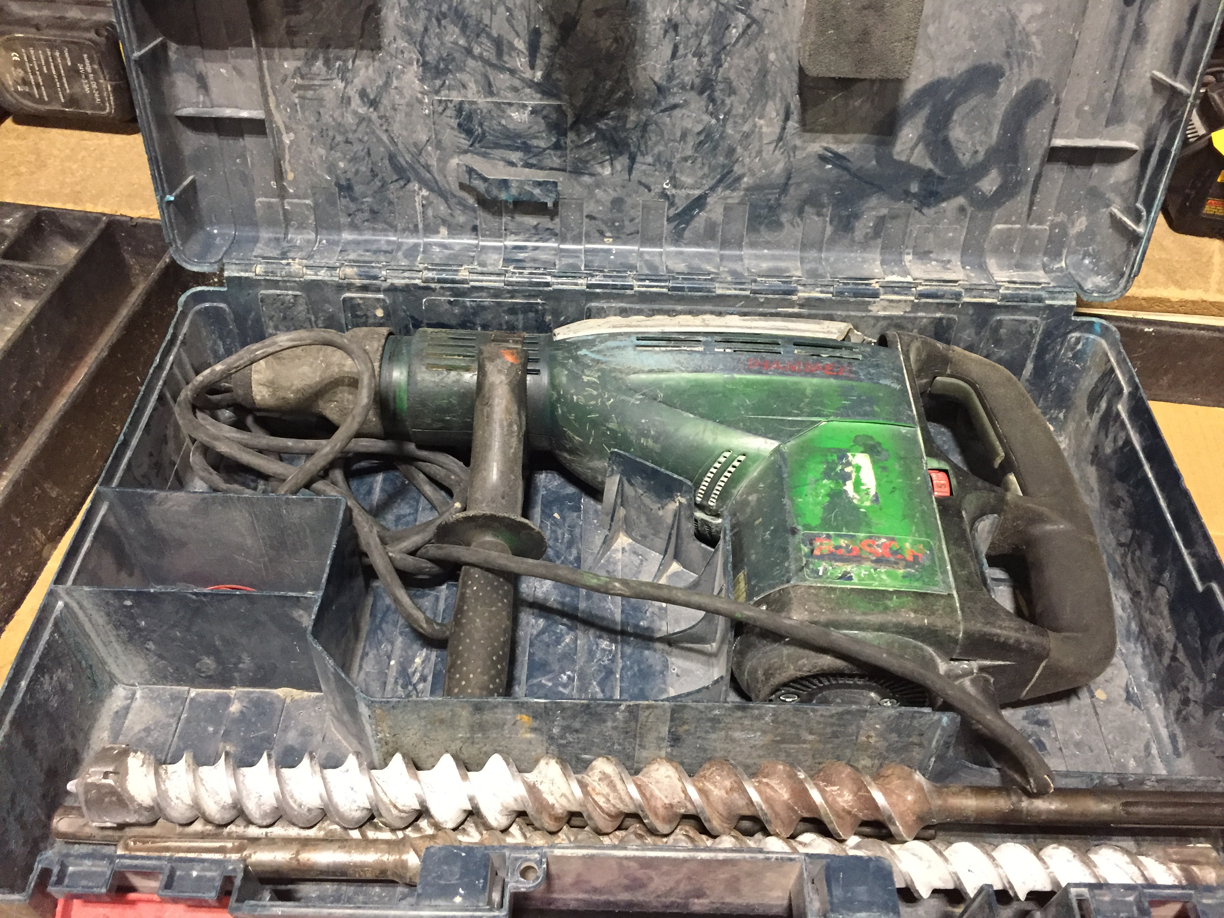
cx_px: 612
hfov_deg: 61.7
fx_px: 1025
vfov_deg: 48.2
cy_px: 459
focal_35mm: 29
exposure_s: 1/30
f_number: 2.2
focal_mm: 4.15
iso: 250
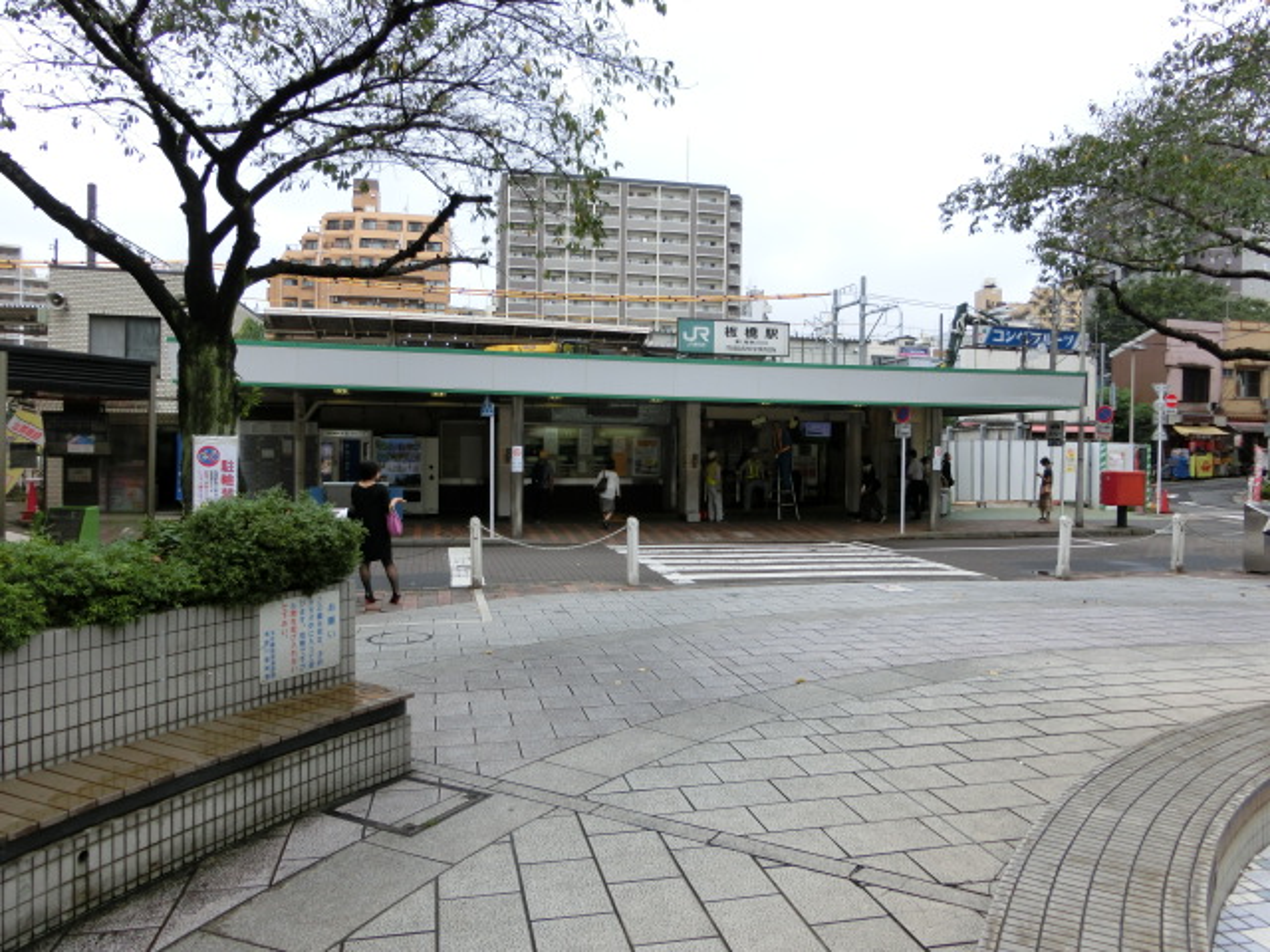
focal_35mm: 25
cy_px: 476
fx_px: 917
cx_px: 635
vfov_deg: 54.9
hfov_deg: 69.4
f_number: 3.5
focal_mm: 4.5
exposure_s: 1/400
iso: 80
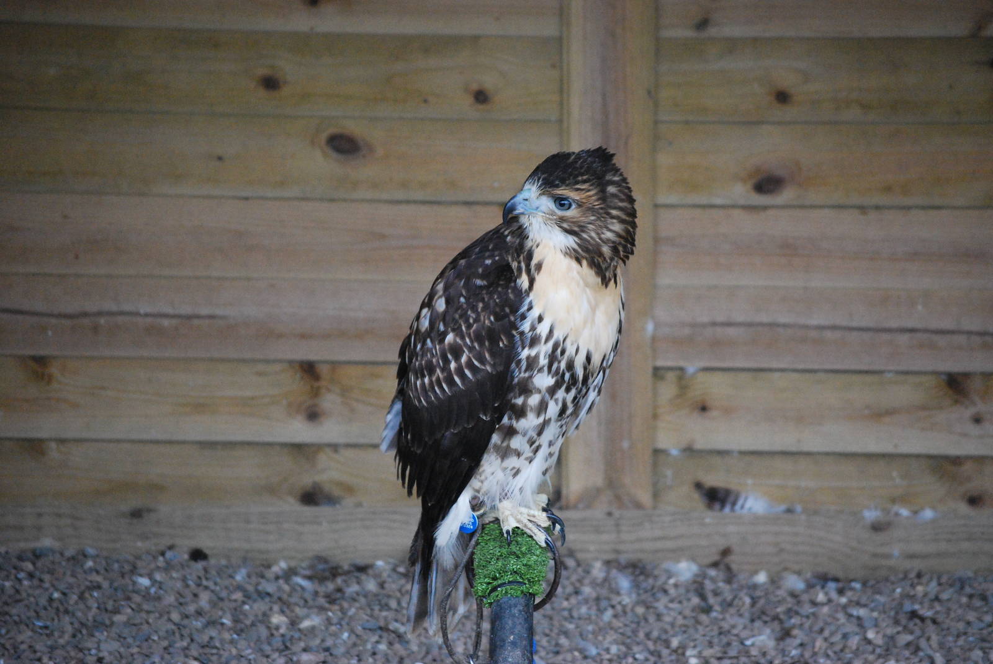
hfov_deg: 11.4
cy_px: 332
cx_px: 496
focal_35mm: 180
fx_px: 4971
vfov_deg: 7.7
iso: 1600
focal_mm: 120
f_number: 4.8
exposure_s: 1/125
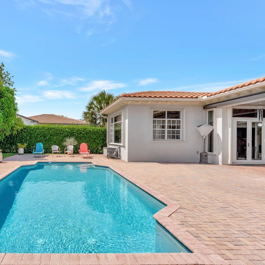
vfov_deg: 70.3
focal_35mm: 22
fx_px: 188
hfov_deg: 66.3
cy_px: 137
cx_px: 68
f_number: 8
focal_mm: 15.5
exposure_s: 1/2000
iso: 400
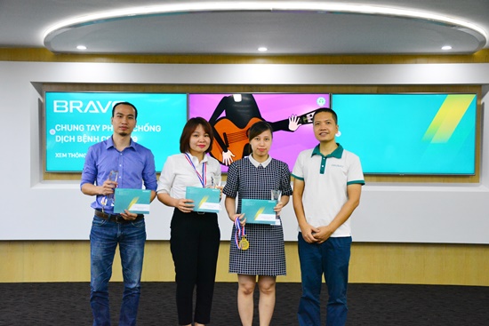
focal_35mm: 48
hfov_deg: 41.1
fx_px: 652
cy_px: 163
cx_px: 244
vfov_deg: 28.1
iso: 3200
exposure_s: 1/320
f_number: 4
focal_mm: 32
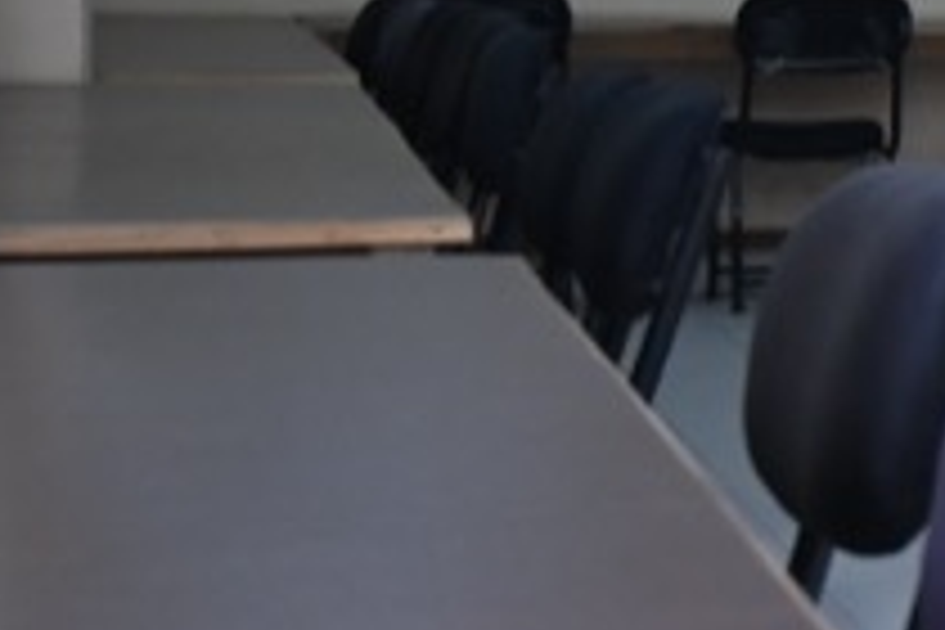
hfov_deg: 11.2
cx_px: 2588
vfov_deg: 9.9
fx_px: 3596
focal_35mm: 137
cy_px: -22
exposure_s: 1/125
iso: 1250
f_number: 4
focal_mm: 24
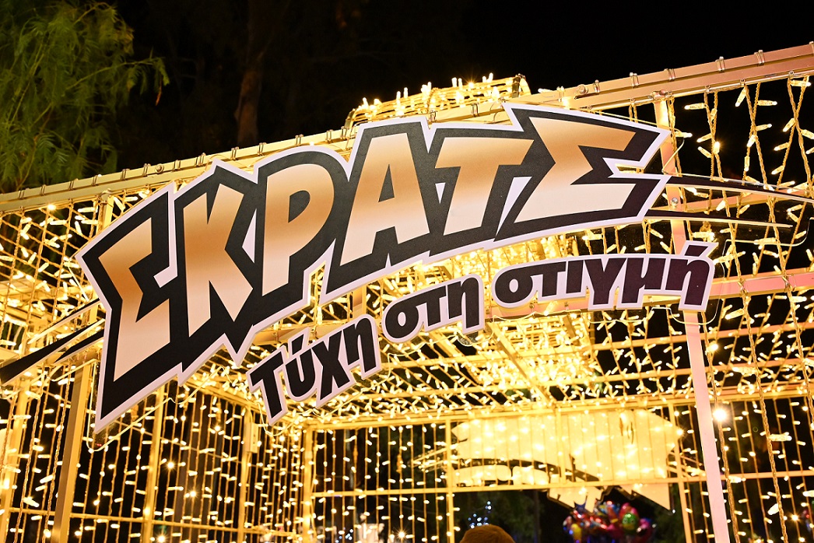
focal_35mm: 34
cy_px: 272
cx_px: 407
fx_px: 769
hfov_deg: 55.8
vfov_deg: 38.9
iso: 6400
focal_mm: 34
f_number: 5.6
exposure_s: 1/160
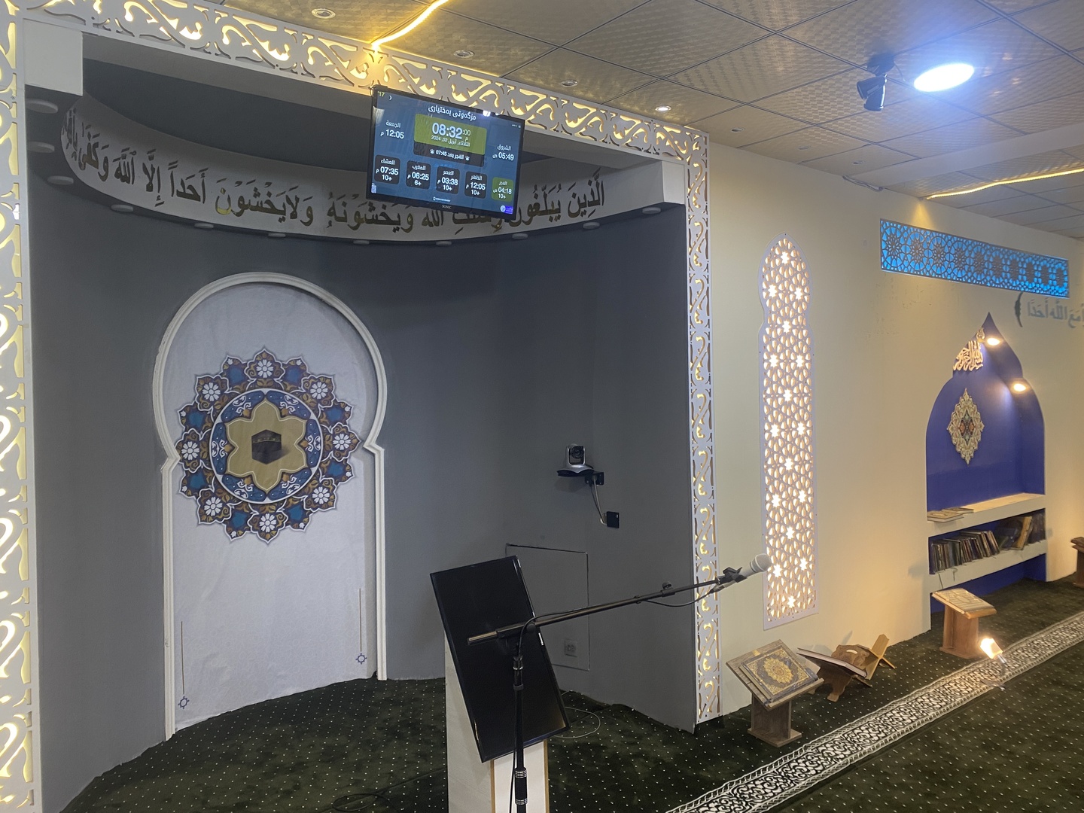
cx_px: 542
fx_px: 814
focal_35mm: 26
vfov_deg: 53.1
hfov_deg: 67.3
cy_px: 406
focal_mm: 4.25
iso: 80
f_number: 1.8
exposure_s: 1/51
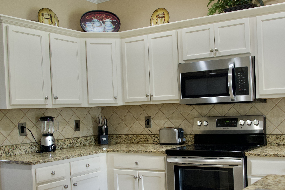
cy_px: 120
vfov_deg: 30.4
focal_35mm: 44
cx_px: 183
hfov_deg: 44.0
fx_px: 348
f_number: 3.2
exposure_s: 1/160
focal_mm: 28
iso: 1600
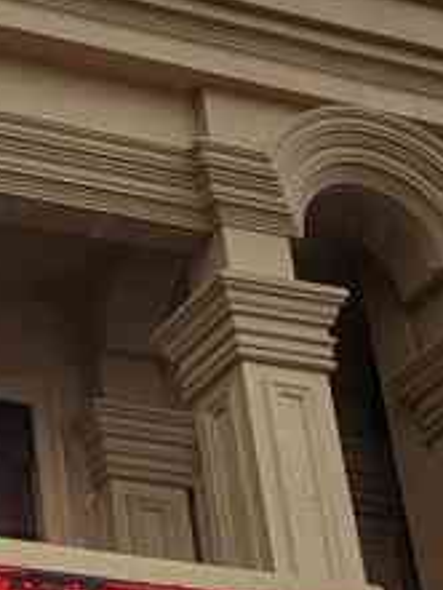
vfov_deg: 20.2
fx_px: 1654
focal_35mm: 97
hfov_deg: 14.5
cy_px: 372
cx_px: -155
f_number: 1.9
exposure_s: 1/1250
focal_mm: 5.52
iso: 566
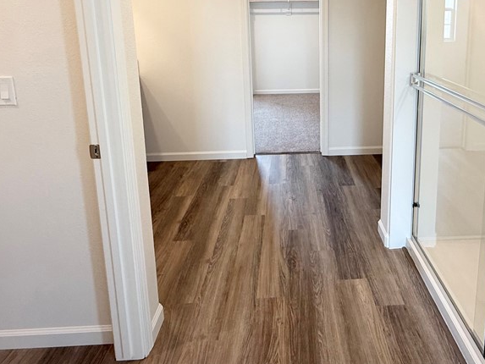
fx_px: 350
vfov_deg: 51.6
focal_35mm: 25
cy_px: 74
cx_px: 303
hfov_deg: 68.3
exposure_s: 1/120
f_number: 2.2
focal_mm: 2.22
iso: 160
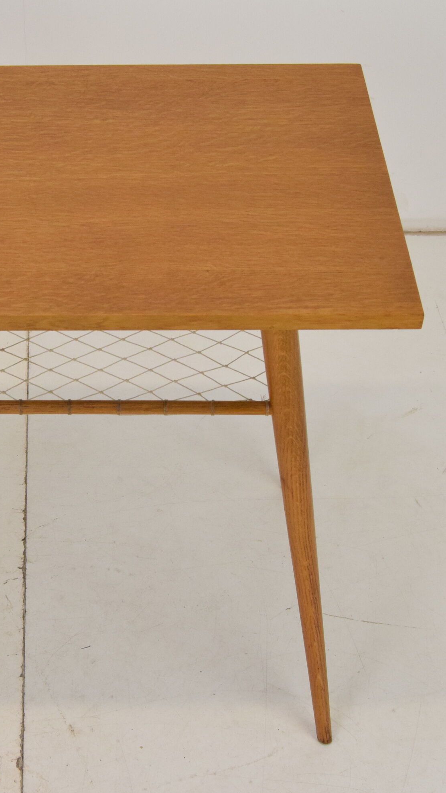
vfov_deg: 28.7
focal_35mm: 74
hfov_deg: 16.2
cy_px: 393
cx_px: 64
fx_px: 1552
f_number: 8
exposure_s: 1/250
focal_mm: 31
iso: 1600
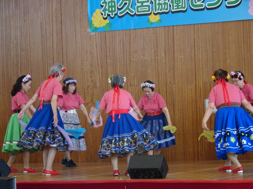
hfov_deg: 12.8
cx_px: 126
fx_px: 1126
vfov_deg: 9.6
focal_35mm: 154
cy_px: 94
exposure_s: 1/200
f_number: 5.6
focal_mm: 26.39
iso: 1000
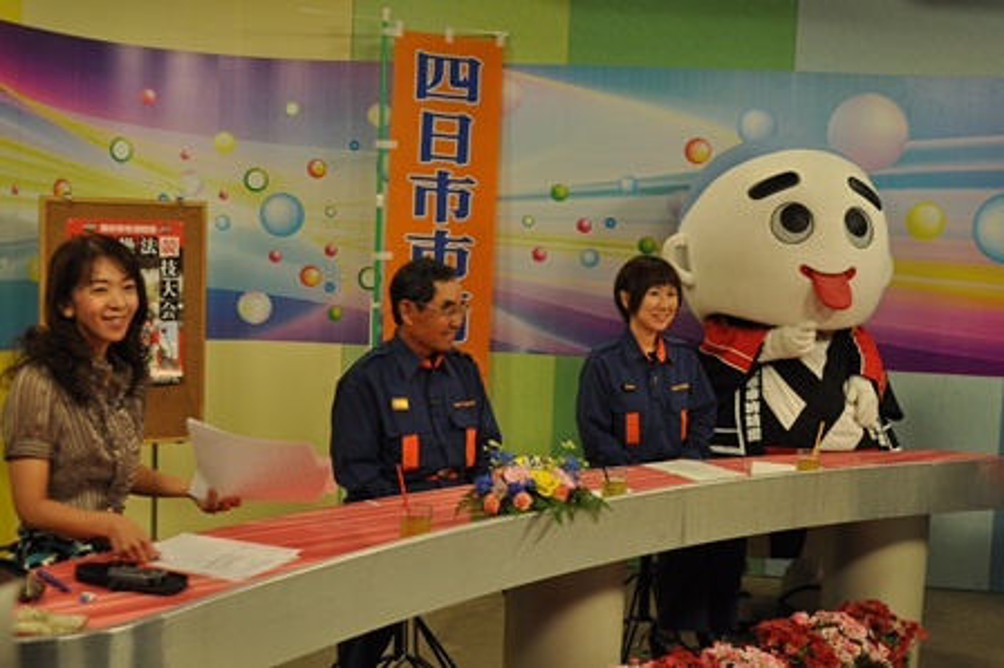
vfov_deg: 29.8
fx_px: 1254
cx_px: 502
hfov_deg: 43.6
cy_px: 334
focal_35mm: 45
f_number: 5.6
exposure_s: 1/125
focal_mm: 30
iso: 400
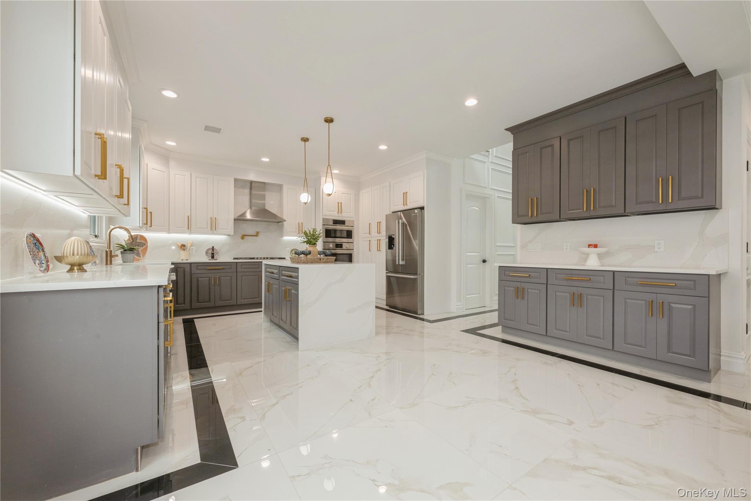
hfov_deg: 104.3
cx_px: 376
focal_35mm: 14
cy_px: 250
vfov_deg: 81.2
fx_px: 292
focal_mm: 14
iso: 400
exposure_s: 1/30
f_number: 11
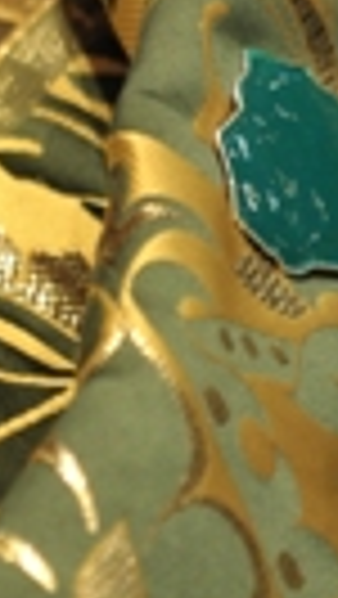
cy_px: -175
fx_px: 15967
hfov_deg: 1.2
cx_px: -559
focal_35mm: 1004
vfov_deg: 2.1
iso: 1600
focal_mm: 200
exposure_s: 1/100
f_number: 2.8
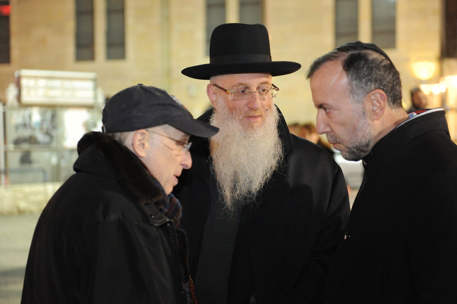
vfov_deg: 19.4
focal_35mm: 70
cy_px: 152
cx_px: 228
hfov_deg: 28.9
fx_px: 888
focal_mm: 70
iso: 3200
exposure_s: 1/25
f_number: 2.8
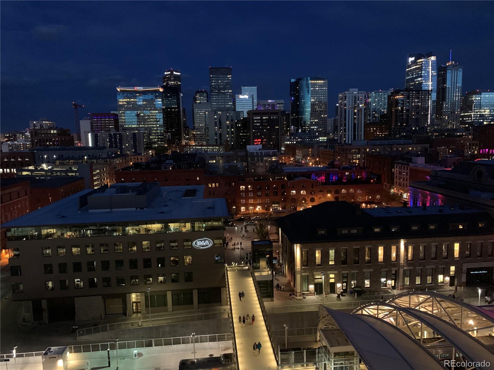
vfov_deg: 53.1
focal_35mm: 26
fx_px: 371
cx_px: 247
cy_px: 185
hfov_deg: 67.3
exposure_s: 1/15
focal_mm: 4.25
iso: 800
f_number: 1.8
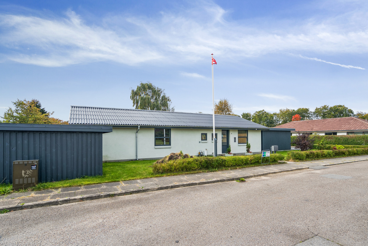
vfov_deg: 67.4
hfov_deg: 90.0
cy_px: 123
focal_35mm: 18
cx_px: 184
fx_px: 184
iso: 400
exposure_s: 1/1250
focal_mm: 18
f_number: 4
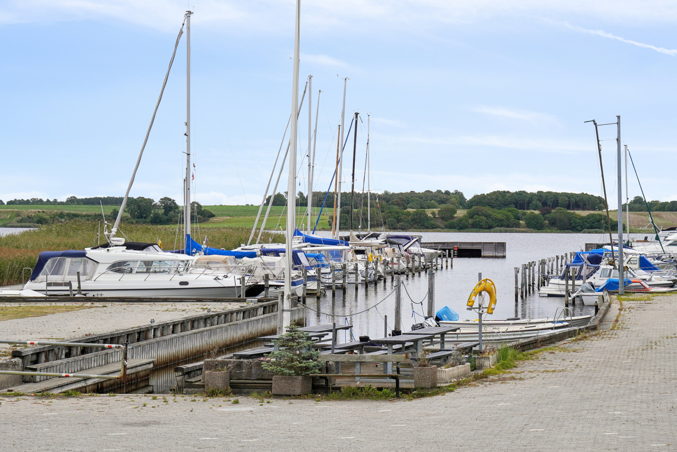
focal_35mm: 72
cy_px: 226
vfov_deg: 18.9
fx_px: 1354
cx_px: 338
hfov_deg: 28.1
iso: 200
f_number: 8
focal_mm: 48
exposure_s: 1/400
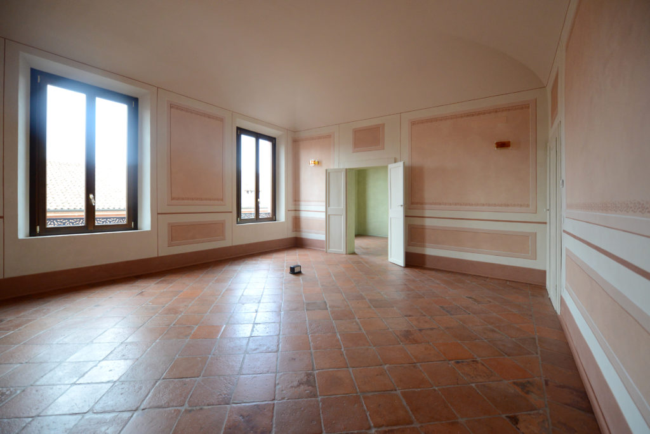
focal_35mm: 14
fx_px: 253
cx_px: 325
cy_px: 217
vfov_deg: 81.3
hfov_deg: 104.2
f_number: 2.8
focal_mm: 14
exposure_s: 1/800
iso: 2000
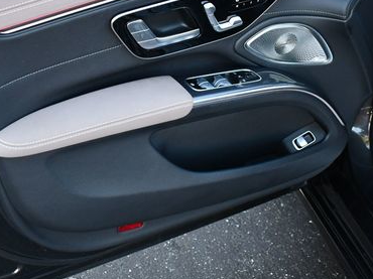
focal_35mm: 60
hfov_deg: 31.9
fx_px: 646
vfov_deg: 24.3
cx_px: 119
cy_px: 104
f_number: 3.5
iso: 800
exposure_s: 1/250
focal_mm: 18
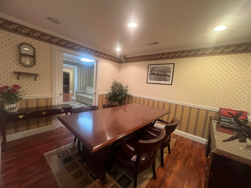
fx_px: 94
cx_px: 126
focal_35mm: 13
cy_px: 94
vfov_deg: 89.9
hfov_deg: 106.2
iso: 400
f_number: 1.8
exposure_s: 1/60
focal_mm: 1.57
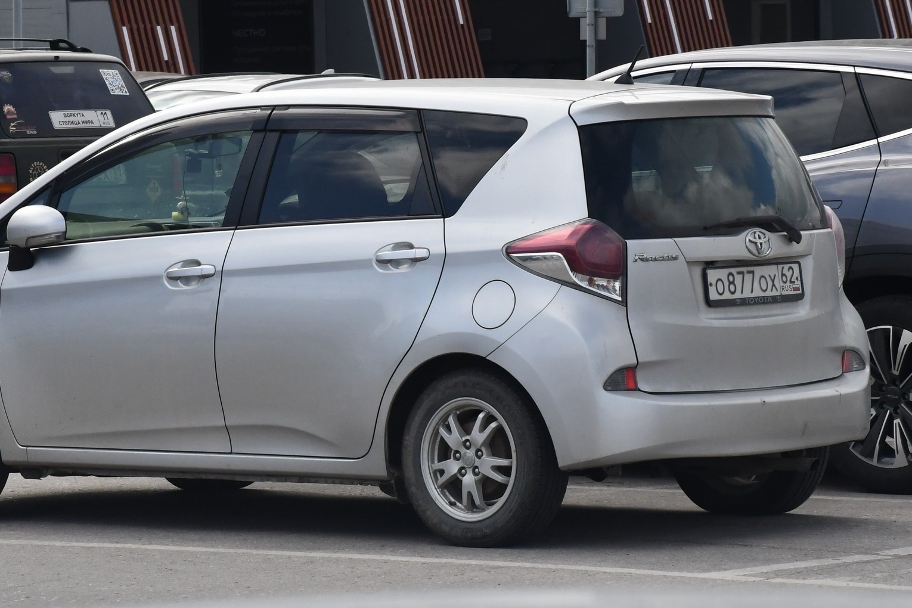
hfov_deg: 12.4
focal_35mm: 166
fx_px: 4205
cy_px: 249
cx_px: 324
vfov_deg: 8.3
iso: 1000
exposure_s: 1/800
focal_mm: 85
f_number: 14
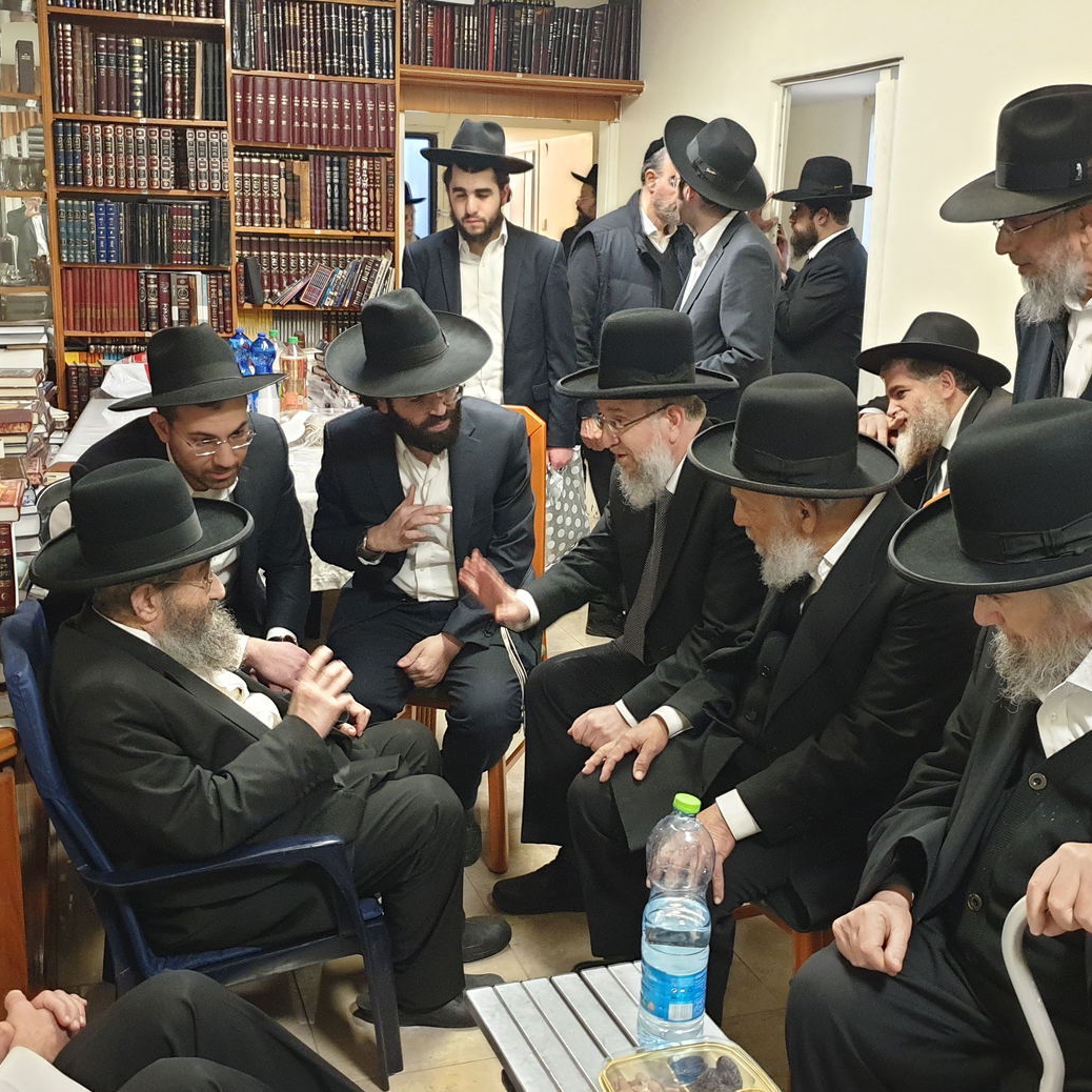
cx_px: 520
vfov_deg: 52.5
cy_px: 551
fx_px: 1106
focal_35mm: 31
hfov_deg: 52.5
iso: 320
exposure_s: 1/50
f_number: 1.5
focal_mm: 4.3
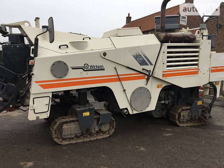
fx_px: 188
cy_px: 84
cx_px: 112
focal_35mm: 29
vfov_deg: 48.2
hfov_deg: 61.7
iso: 25
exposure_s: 1/422
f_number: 2.2
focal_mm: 4.2
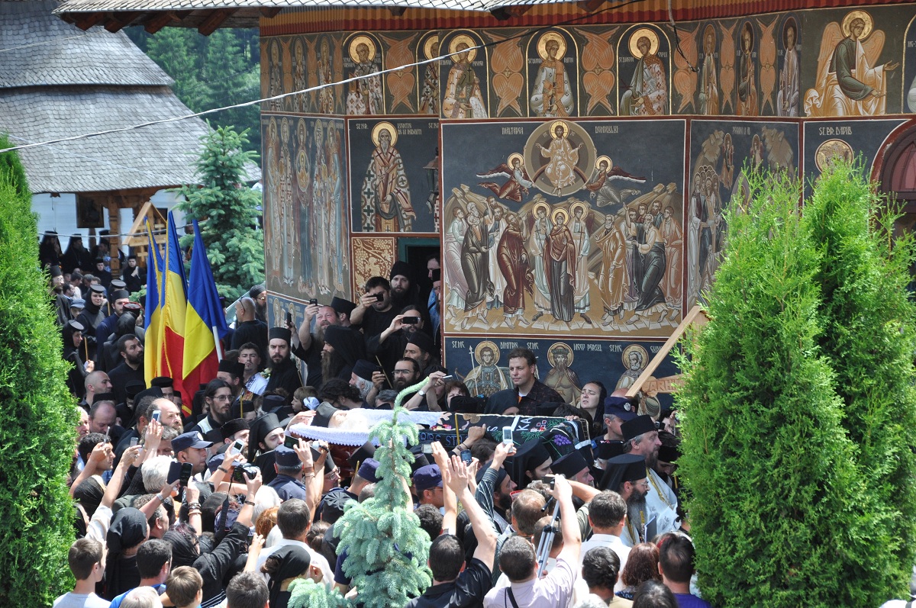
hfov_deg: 19.5
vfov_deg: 13.0
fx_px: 2668
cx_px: 458
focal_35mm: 105
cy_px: 304
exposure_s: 1/500
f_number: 5.3
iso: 500
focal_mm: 70
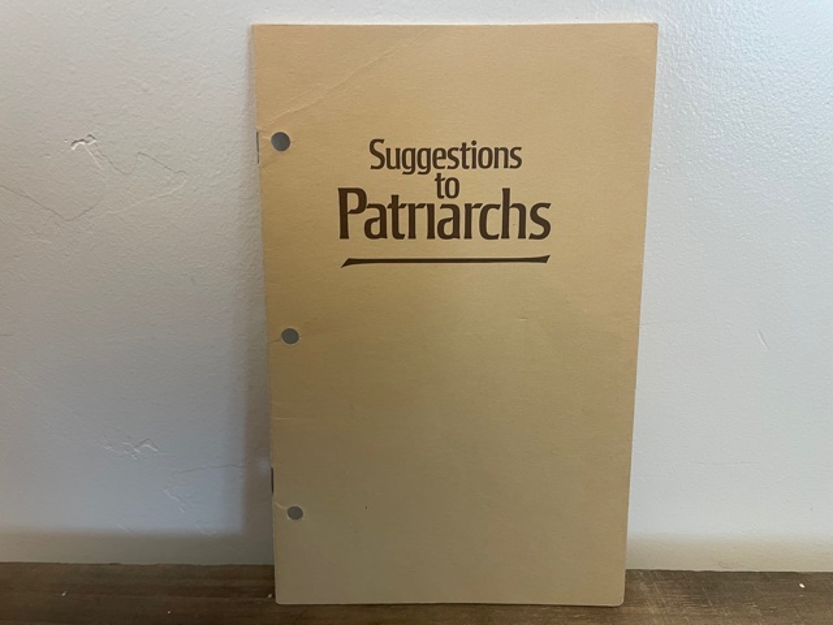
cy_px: 312
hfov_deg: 67.3
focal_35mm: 26
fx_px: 626
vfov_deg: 53.1
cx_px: 416
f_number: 1.6
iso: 125
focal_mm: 4.2
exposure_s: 1/60
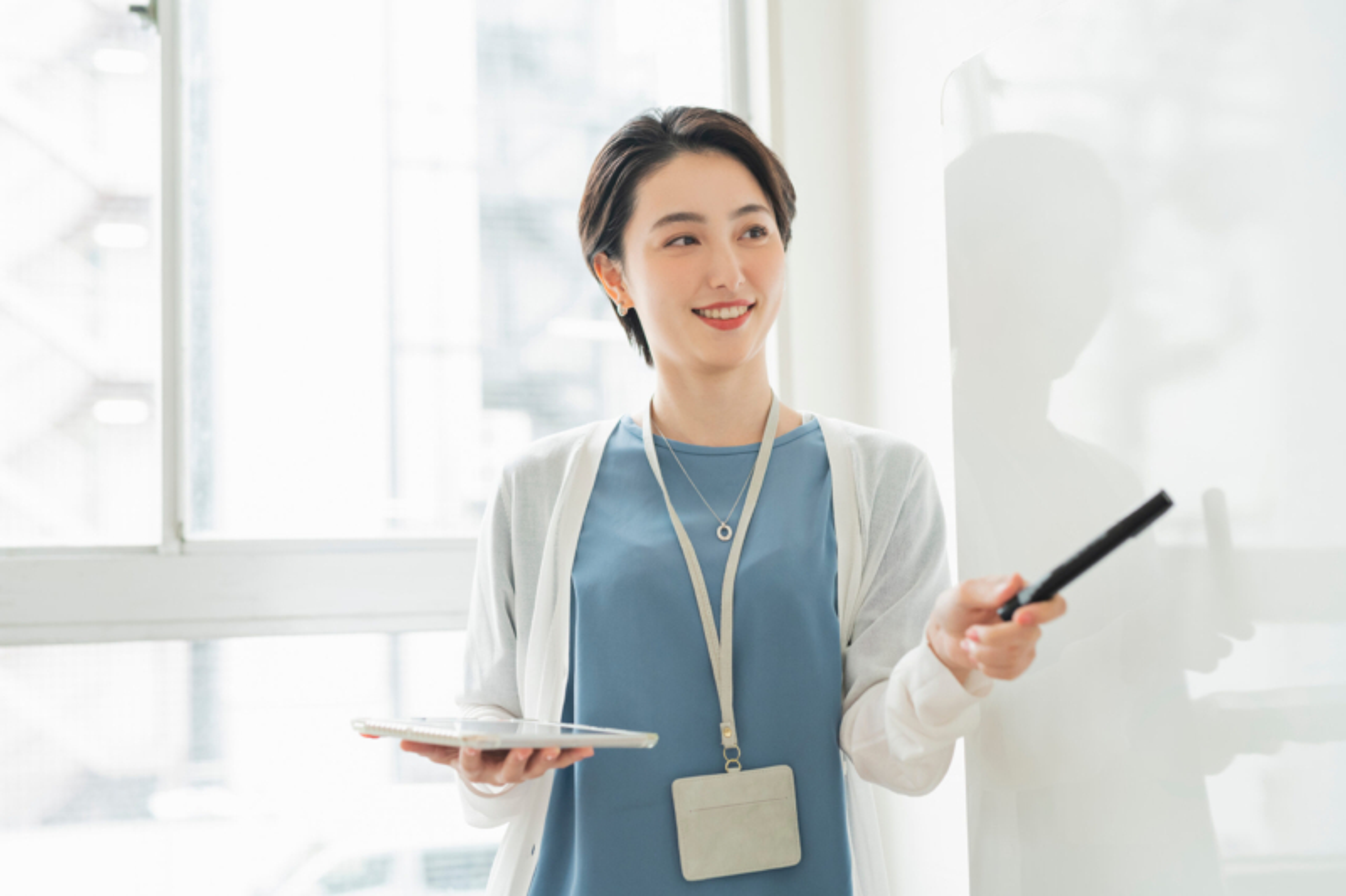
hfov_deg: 39.6
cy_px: 448
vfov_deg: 27.0
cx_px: 673
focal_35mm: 50
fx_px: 1869
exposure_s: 1/250
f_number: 2.8
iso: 800
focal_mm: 50
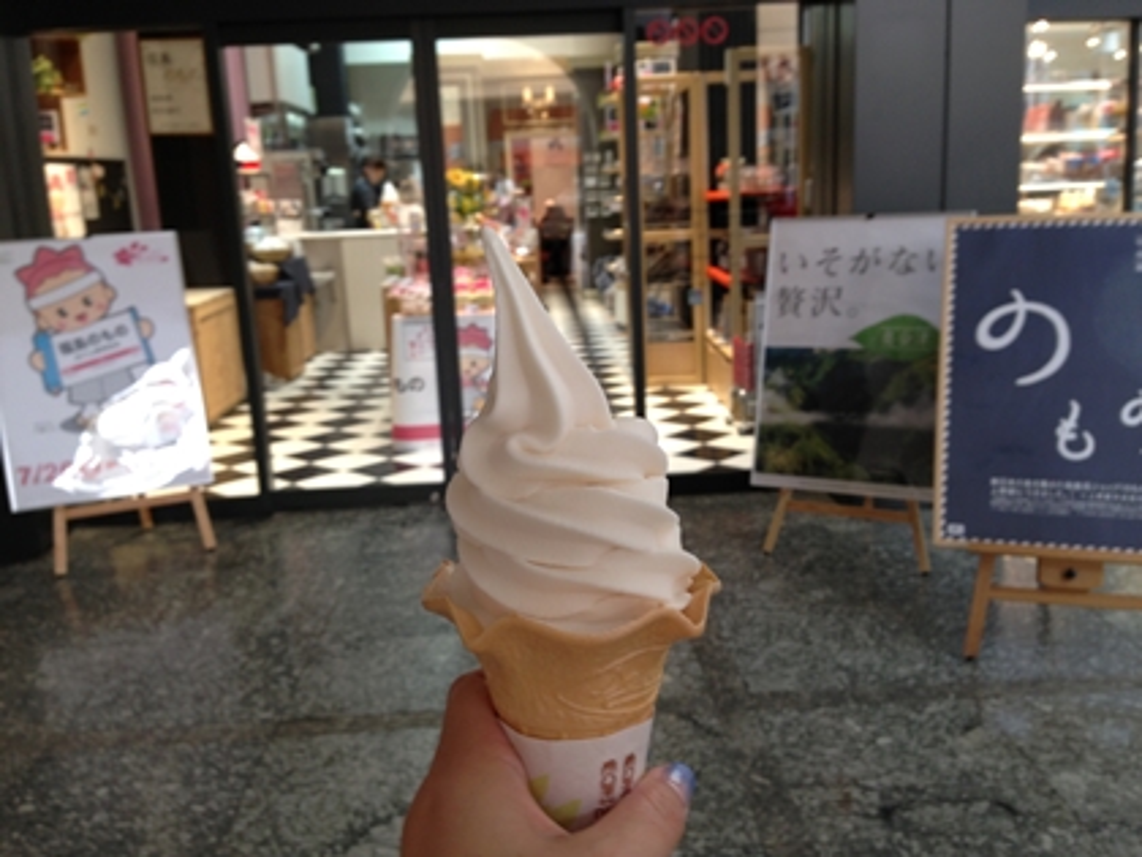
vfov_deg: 42.9
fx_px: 1089
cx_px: 571
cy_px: 428
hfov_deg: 55.4
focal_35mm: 33
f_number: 2.4
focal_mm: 4.13
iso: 50
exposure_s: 1/20
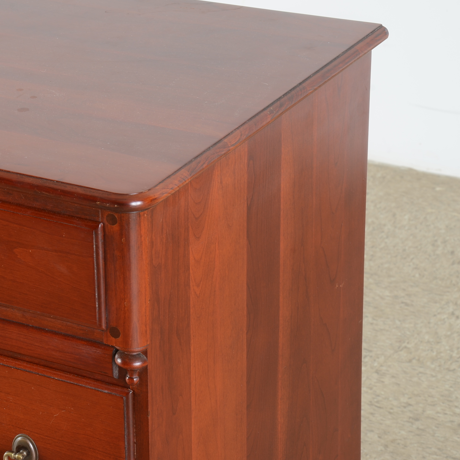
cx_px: 112
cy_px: 229
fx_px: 2030
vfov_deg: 12.9
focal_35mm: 135
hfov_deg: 12.9
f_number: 13
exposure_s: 1/80
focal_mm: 70
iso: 125
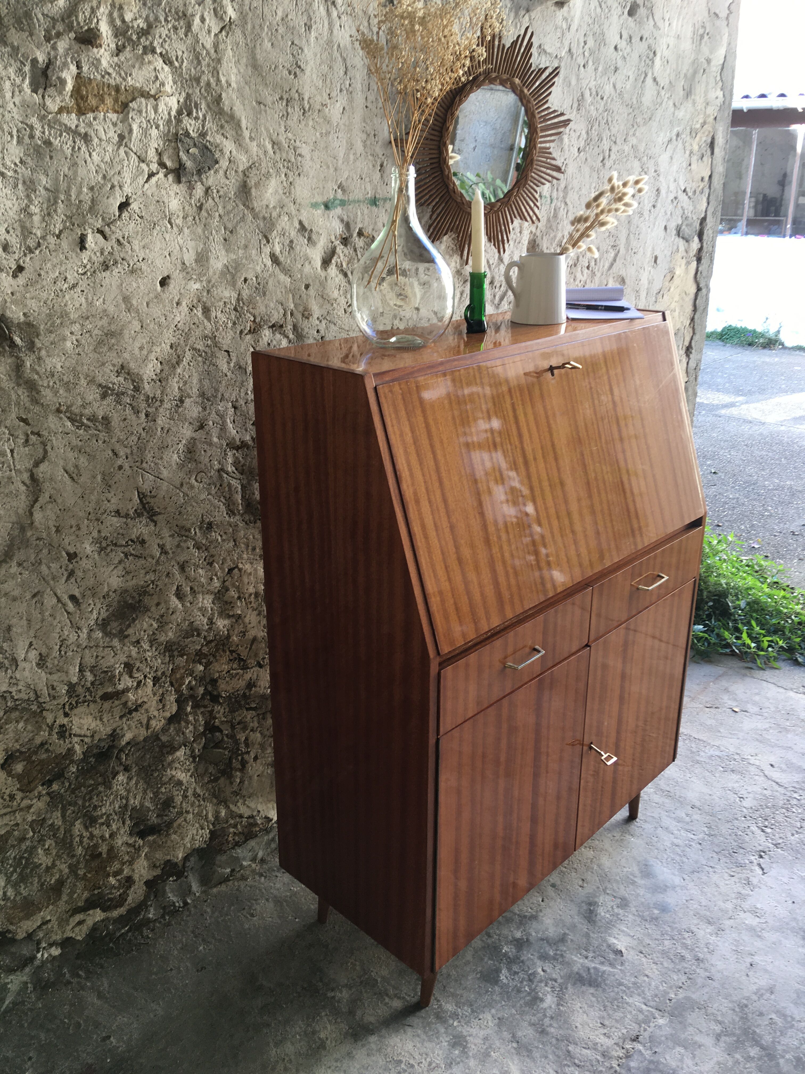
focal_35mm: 29
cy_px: 537
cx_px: 402
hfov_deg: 48.2
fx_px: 899
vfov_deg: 61.7
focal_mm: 4.15
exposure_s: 1/50
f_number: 2.2
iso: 25
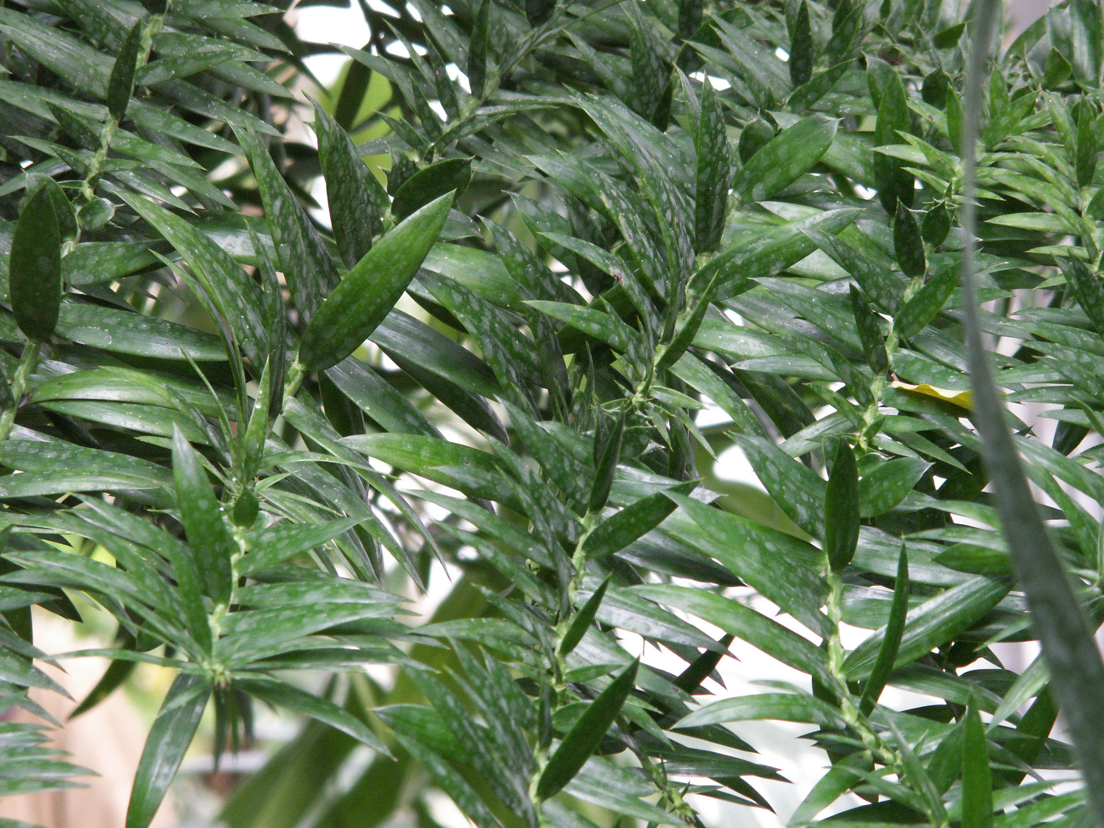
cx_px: 552
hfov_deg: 12.3
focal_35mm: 161
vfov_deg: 9.2
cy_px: 414
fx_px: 5135
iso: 160
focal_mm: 26.3
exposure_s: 1/30
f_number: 4
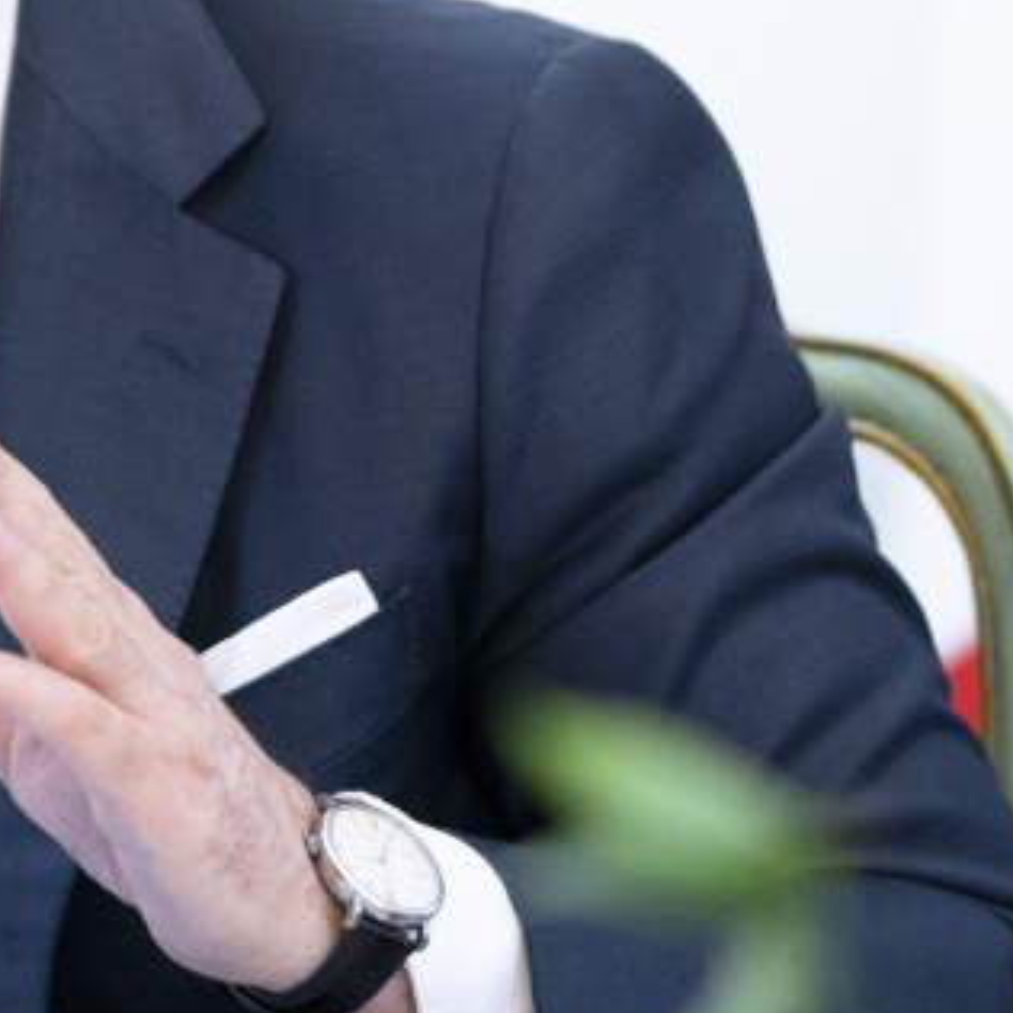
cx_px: 506
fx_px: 9833
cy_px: 22
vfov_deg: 5.9
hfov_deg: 5.9
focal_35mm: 297
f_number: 2.8
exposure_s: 1/200
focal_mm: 92
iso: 4000
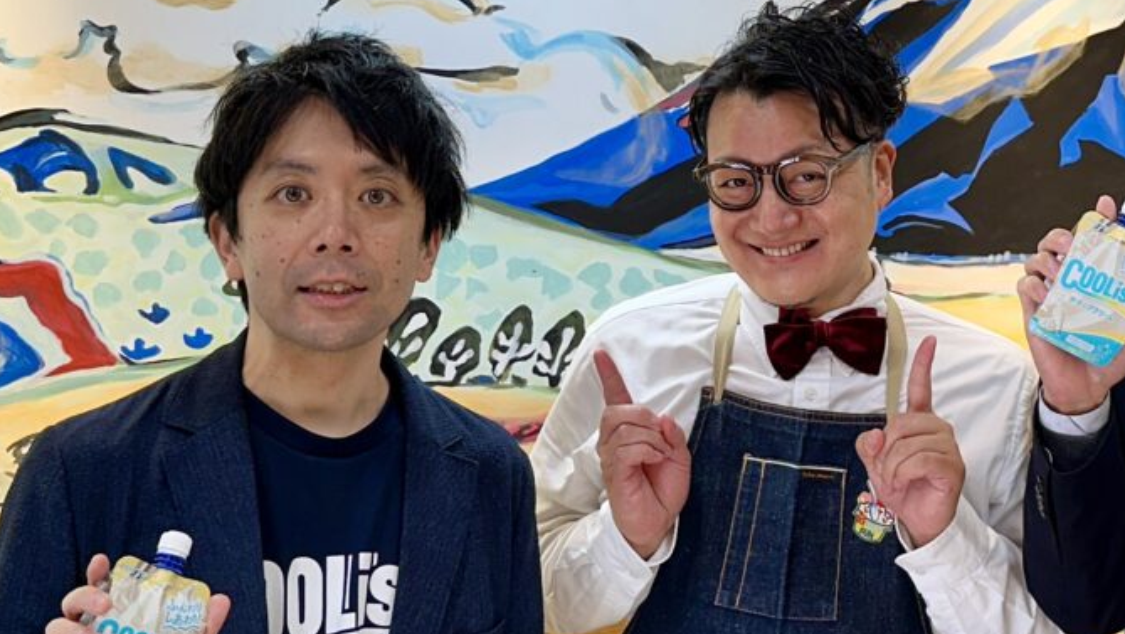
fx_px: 1194
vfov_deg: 29.7
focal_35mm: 40
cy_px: 323
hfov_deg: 48.7
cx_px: 829
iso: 64
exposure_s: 1/100
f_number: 1.78
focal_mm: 6.86
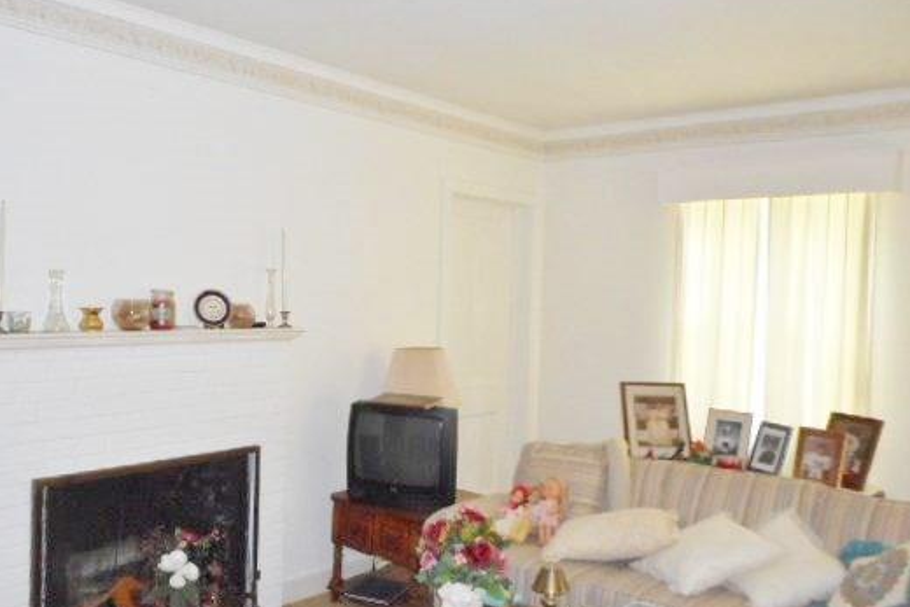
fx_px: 809
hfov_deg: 58.6
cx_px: 406
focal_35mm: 32
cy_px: 311
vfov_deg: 41.1
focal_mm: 4.5
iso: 320
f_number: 3.7
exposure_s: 1/25
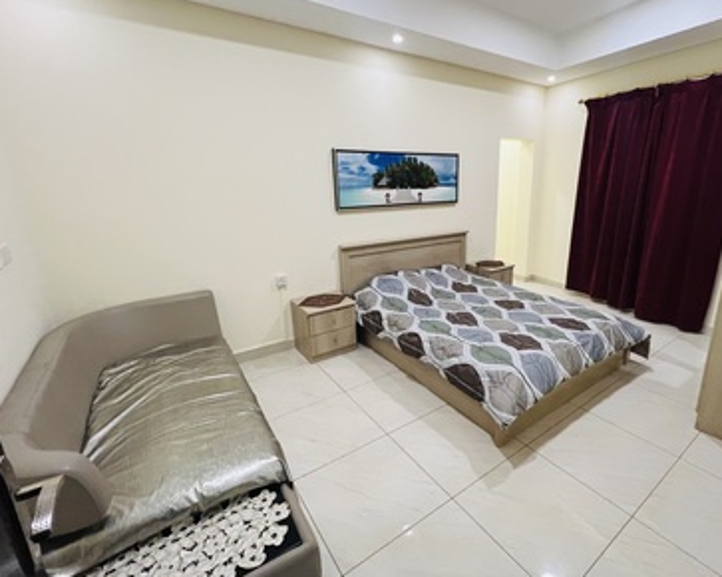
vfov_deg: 80.2
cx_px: 419
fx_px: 342
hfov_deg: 92.4
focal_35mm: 16
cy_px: 272
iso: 400
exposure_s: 1/60
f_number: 1.8
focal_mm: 1.57
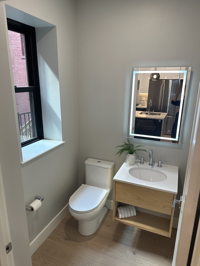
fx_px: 185
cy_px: 133
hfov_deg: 56.8
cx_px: 100
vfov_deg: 71.6
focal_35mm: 24
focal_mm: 6.86
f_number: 1.78
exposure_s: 1/120
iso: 160
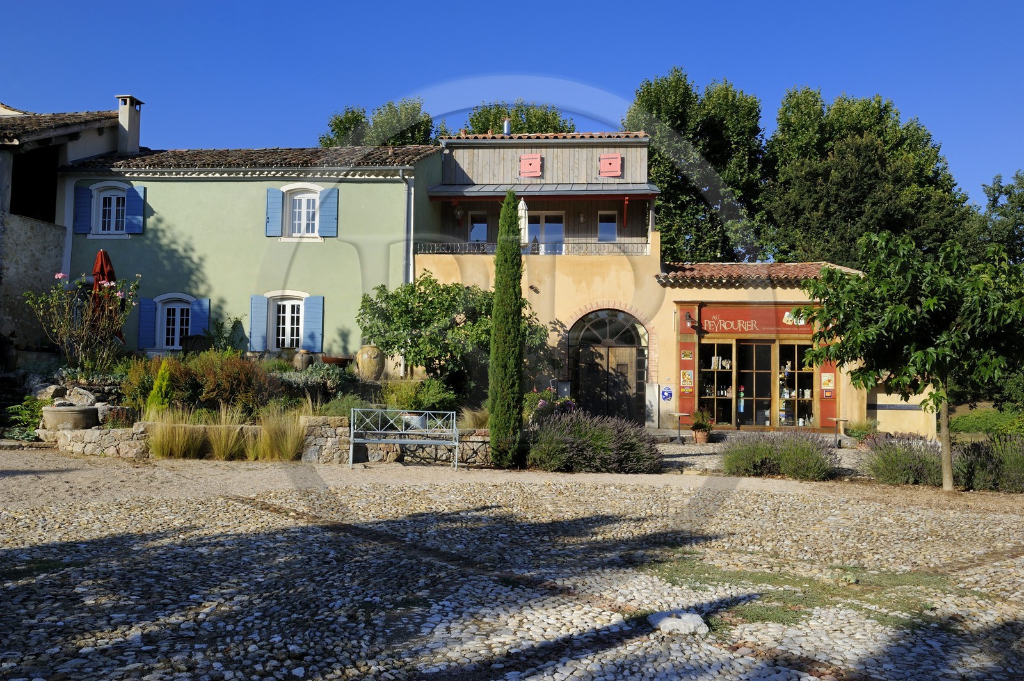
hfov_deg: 55.8
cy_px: 340
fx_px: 966
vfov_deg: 38.8
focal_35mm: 34
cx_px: 512
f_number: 18
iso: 400
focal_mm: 34
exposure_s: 1/200
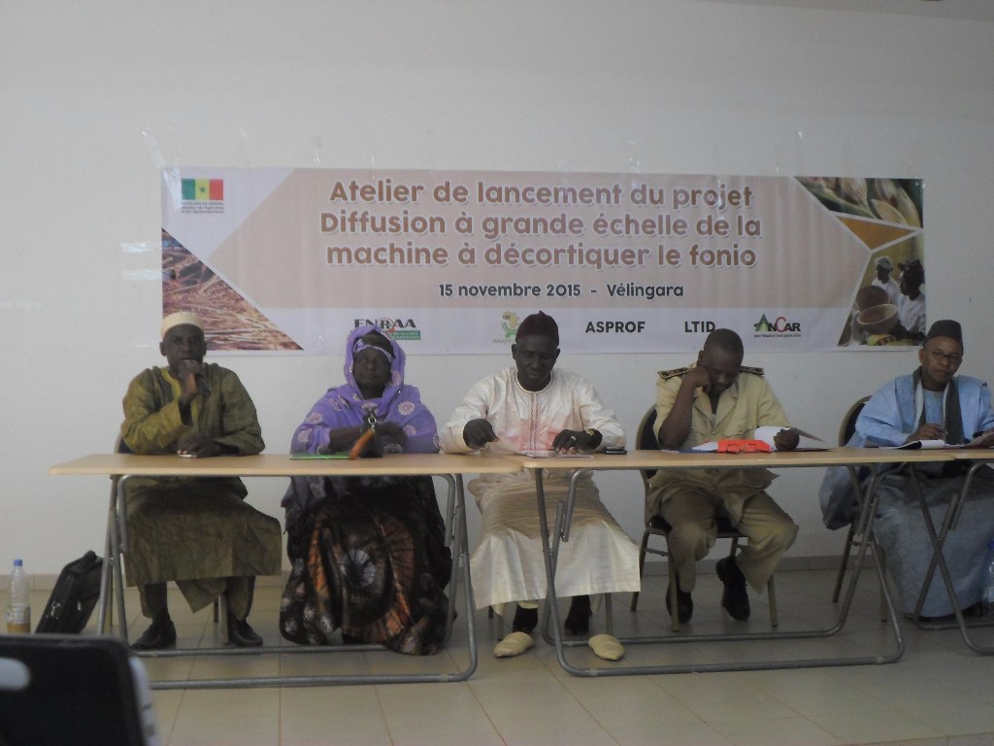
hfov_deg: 43.9
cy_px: 373
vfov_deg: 33.6
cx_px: 497
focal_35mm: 43
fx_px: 1235
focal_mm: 7.8
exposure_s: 1/45
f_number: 3.2
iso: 240
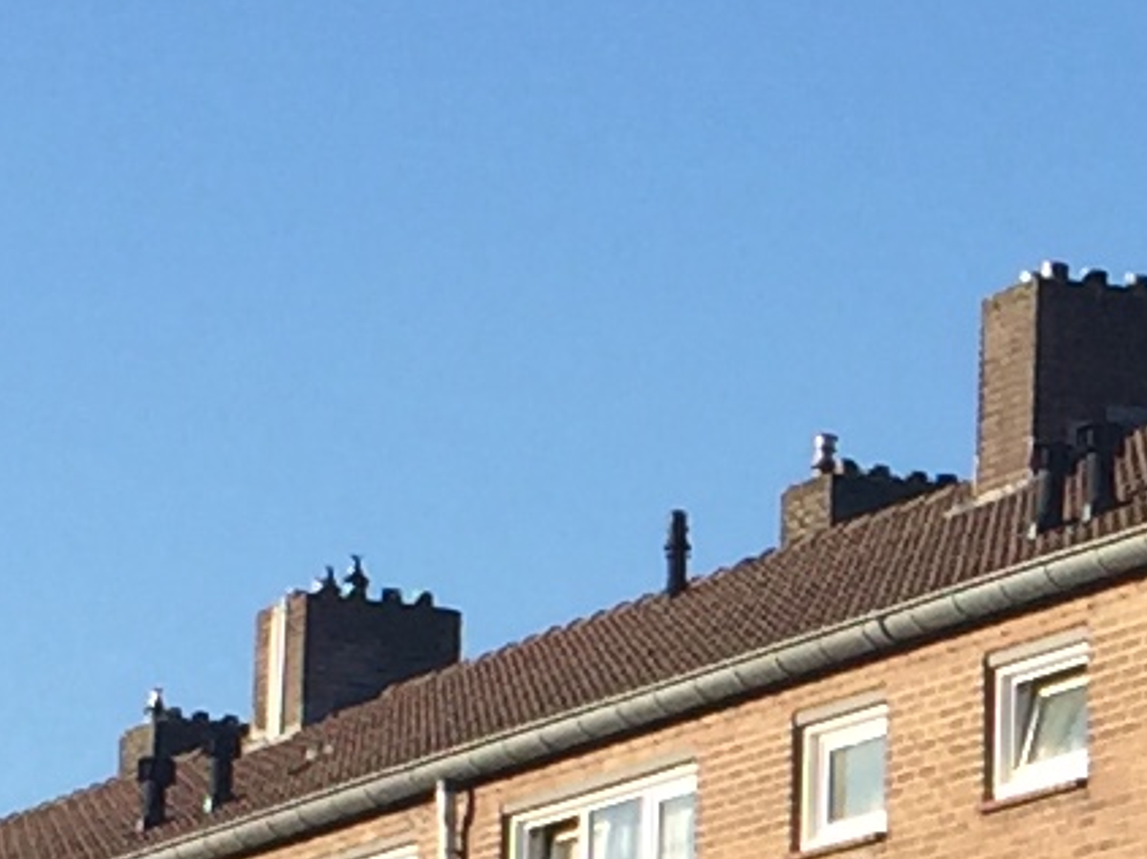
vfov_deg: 6.5
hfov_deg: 8.6
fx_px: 7420
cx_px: 1765
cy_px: 1466
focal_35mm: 224
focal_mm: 4.15
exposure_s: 1/1130
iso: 32
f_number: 2.2
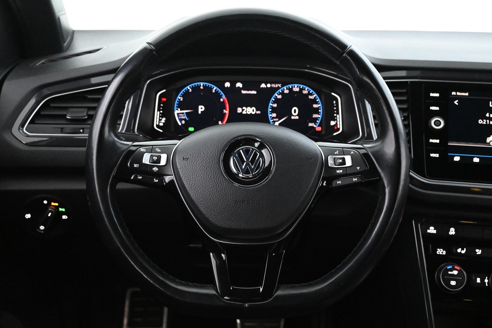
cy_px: 164
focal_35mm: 39
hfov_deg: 49.6
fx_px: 533
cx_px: 246
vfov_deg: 34.2
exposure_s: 1/40
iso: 8000
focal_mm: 26
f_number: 4.5
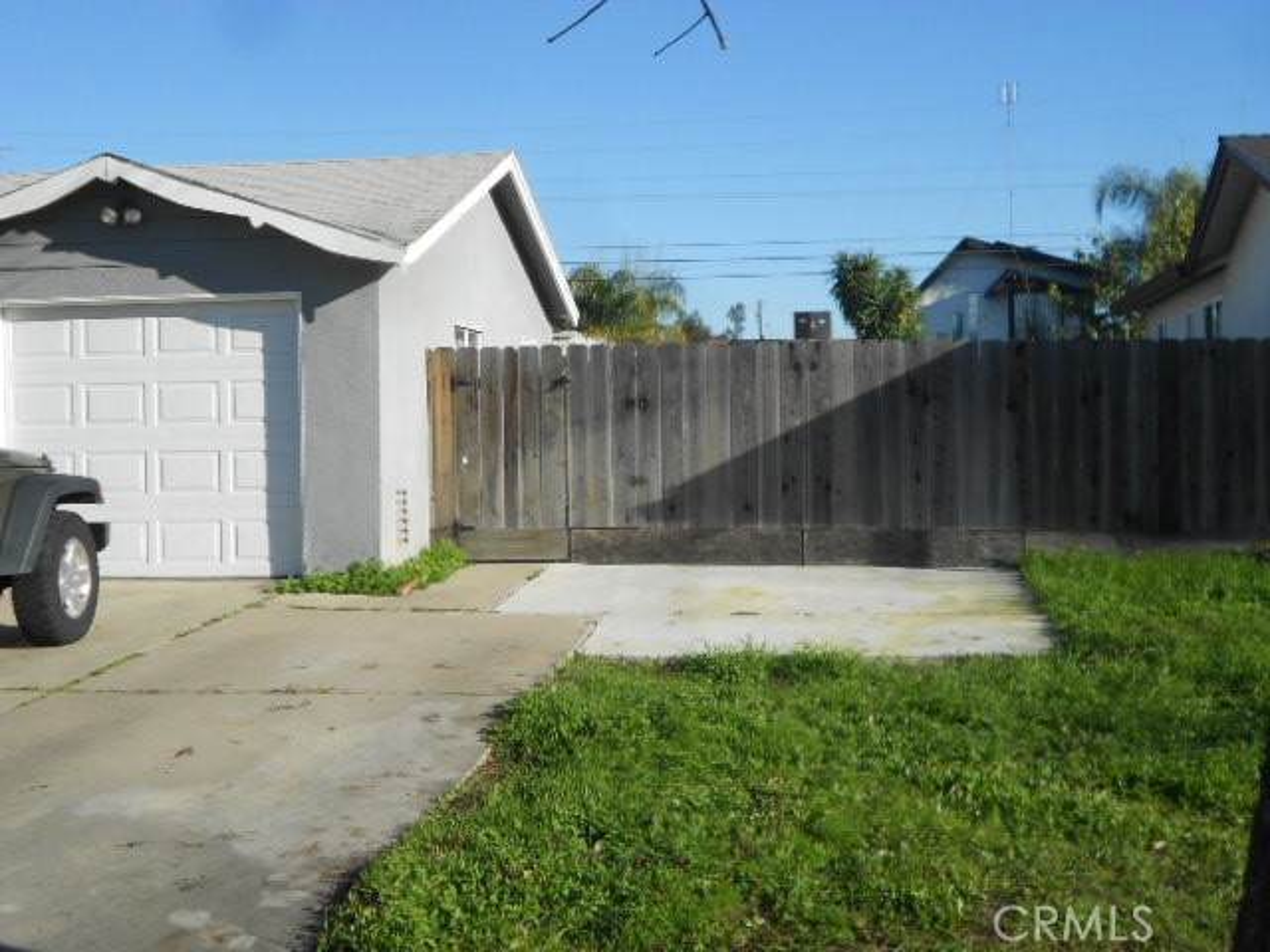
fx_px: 1578
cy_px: 476
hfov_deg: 43.9
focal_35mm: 43
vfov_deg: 33.6
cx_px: 635
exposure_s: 1/640
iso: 80
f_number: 4.2
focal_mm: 7.7
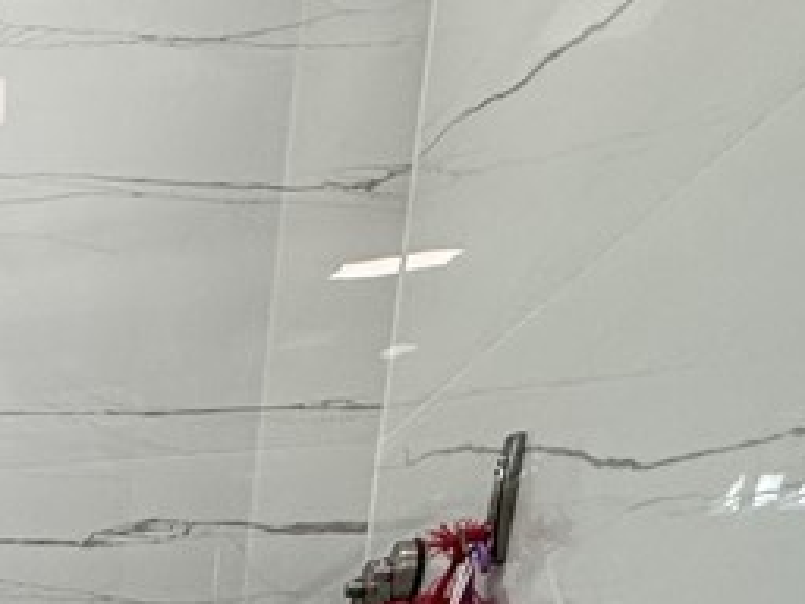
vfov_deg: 19.6
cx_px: -409
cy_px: 1082
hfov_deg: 25.6
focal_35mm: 56
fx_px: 1302
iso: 200
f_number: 2.2
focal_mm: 2.22
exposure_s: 1/120
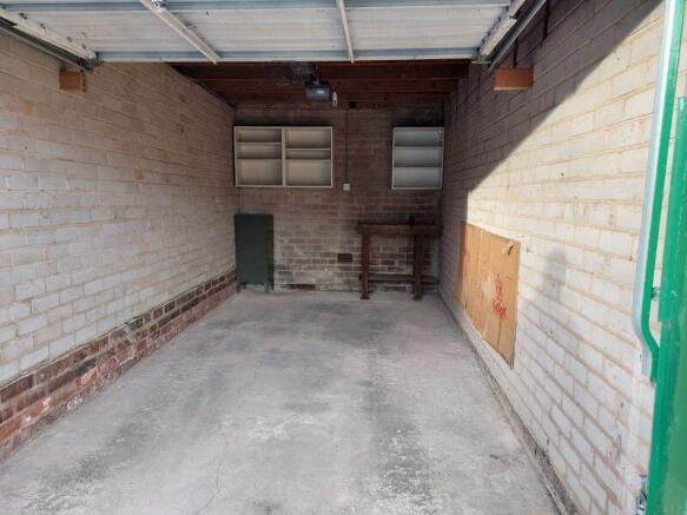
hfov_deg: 69.4
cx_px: 344
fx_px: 496
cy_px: 258
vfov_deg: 54.9
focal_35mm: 25
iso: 50
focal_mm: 5.23
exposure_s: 1/50
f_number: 1.8
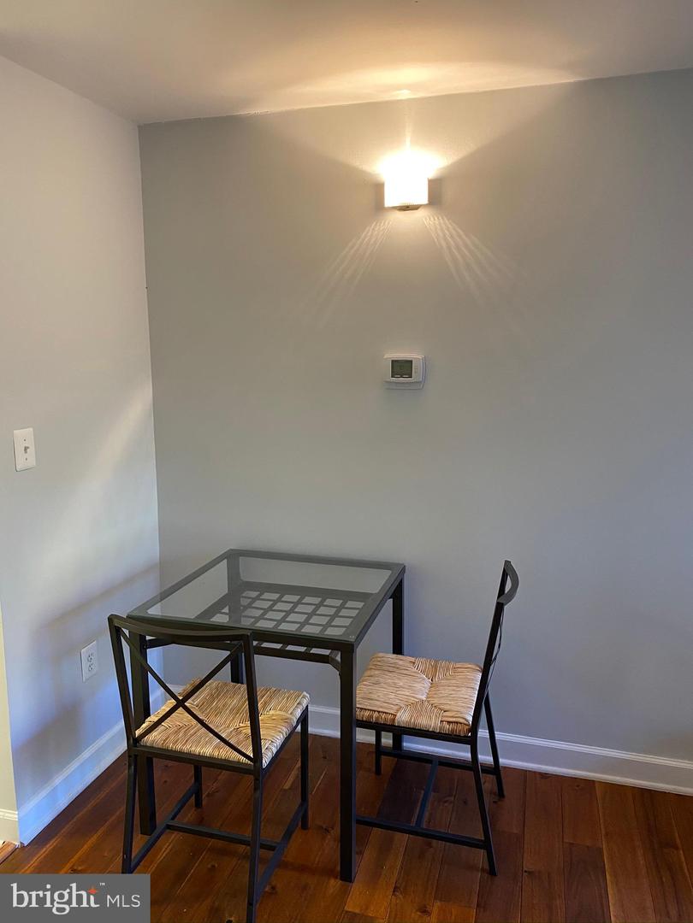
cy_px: 462
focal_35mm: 26
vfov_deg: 67.3
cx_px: 346
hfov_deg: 53.1
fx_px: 694
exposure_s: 1/60
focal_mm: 4.25
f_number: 1.8
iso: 200
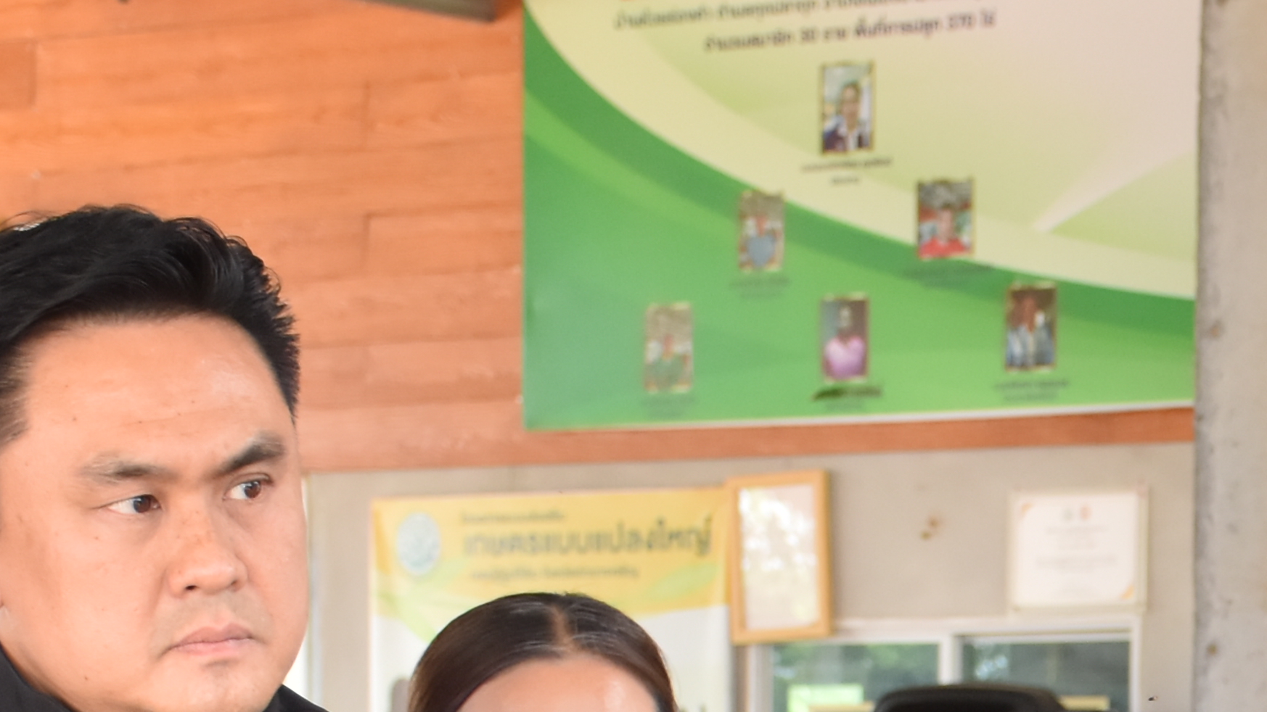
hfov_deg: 12.9
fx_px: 5442
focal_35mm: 162
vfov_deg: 7.3
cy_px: 1220
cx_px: 1634
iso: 640
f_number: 4
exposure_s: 1/250
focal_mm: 30
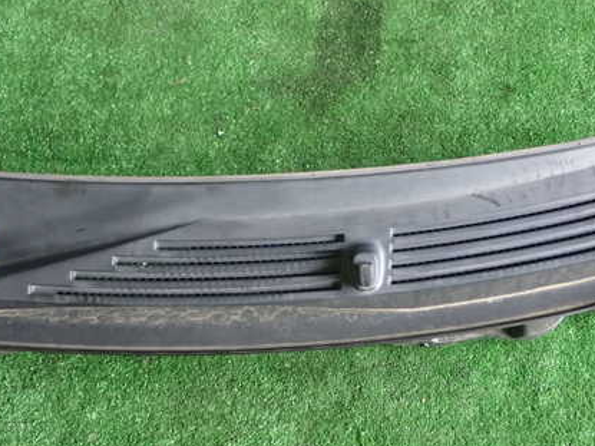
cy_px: 261
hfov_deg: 34.8
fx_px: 945
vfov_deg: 26.5
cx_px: 368
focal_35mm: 55
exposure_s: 1/40
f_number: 2.7
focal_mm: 6.83
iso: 250
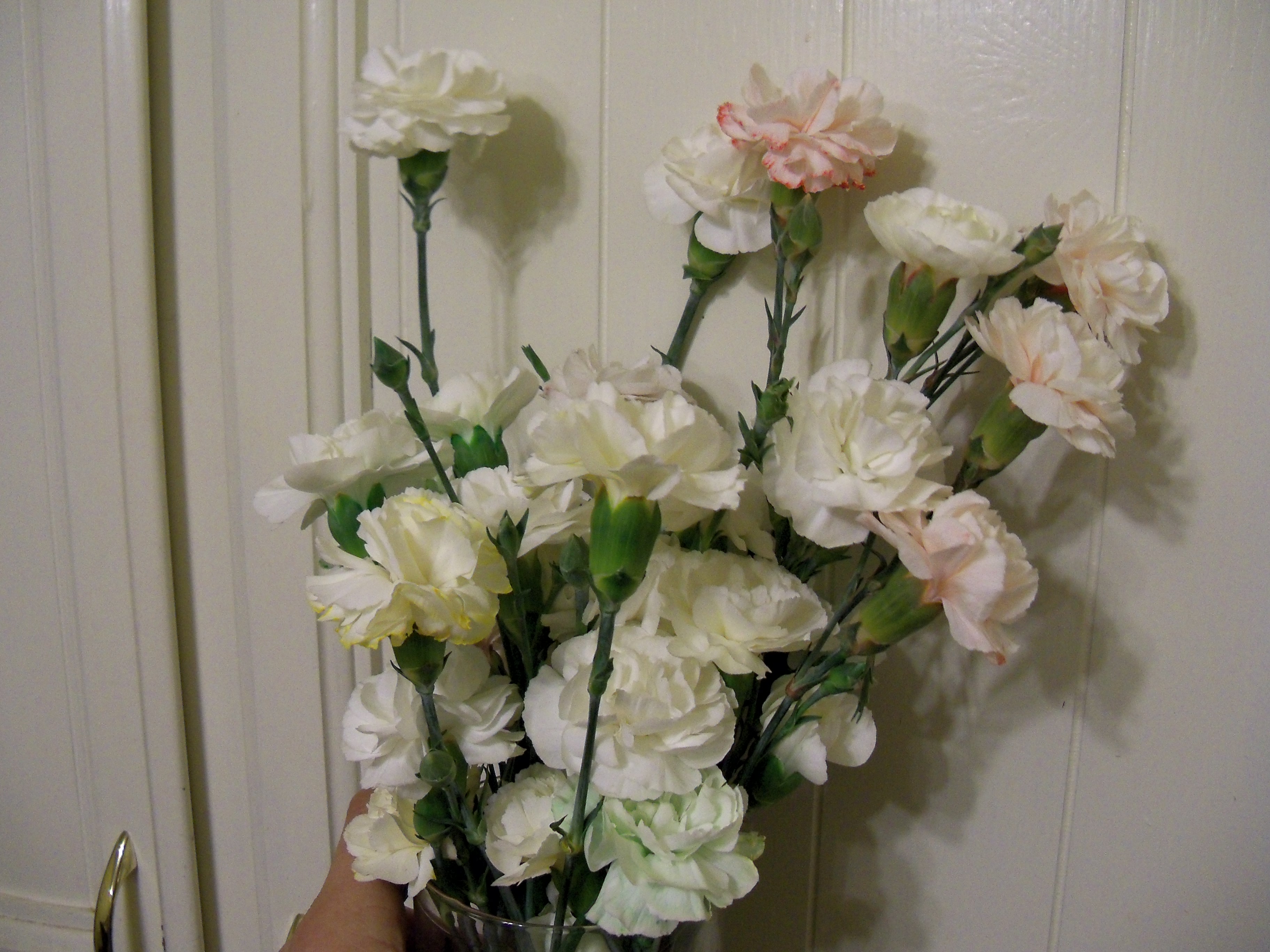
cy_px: 476
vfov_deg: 40.7
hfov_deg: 52.6
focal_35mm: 35
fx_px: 1284
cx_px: 635
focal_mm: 6.2
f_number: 3.5
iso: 320
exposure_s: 1/40
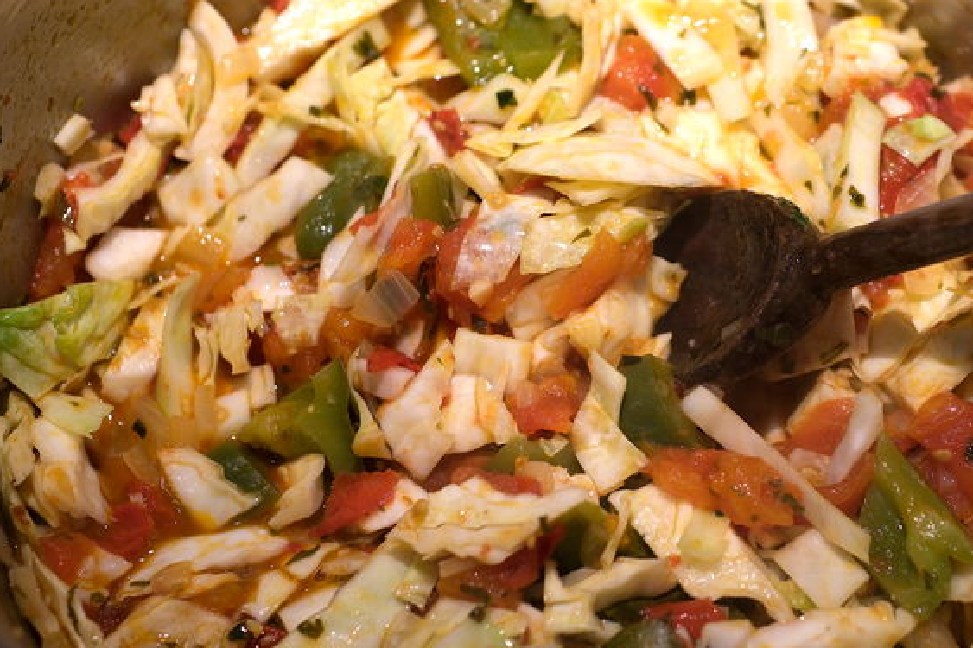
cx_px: 582
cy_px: 320
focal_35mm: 60
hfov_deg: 33.3
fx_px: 1621
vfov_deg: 22.6
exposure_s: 1/50
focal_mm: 30
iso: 125
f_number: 2.8
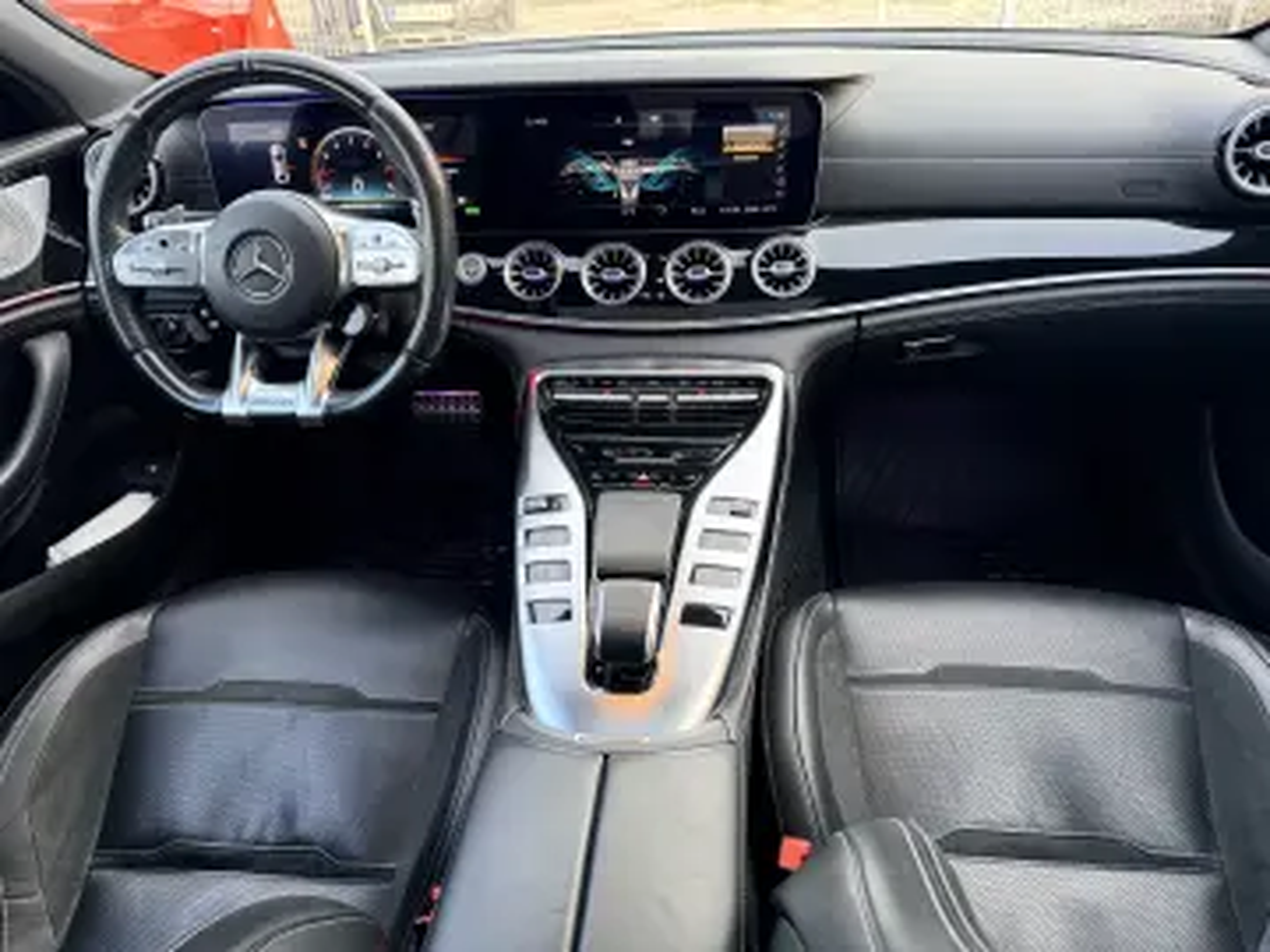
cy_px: 476
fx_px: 881
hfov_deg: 71.6
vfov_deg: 56.8
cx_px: 635
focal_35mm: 24
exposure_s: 1/132
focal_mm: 6.76
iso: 160
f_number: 1.78
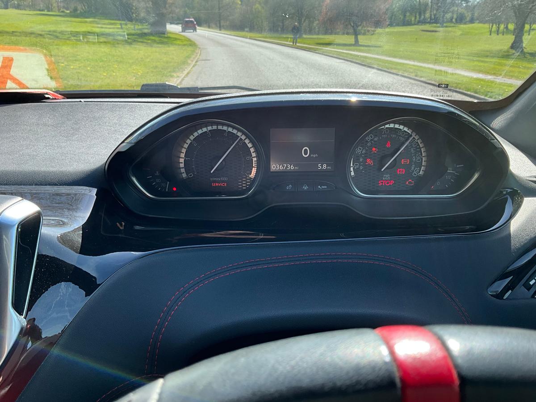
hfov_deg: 61.7
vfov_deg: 48.2
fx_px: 449
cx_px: 268
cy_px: 201
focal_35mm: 29
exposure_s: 1/358
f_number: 1.8
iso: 25
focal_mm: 3
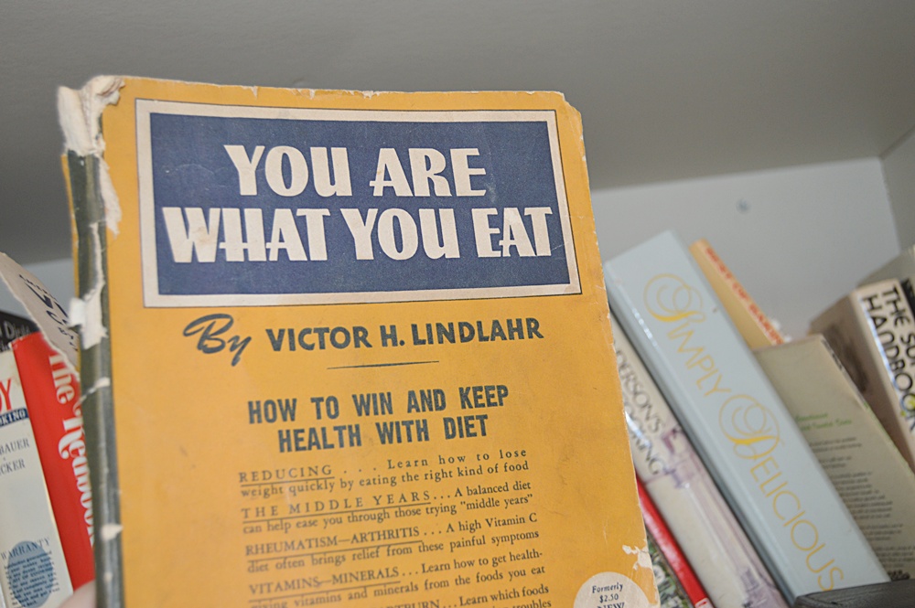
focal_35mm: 39
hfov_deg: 49.6
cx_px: 458
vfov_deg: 34.2
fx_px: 990
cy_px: 304
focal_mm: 26
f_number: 4
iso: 400
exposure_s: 1/80
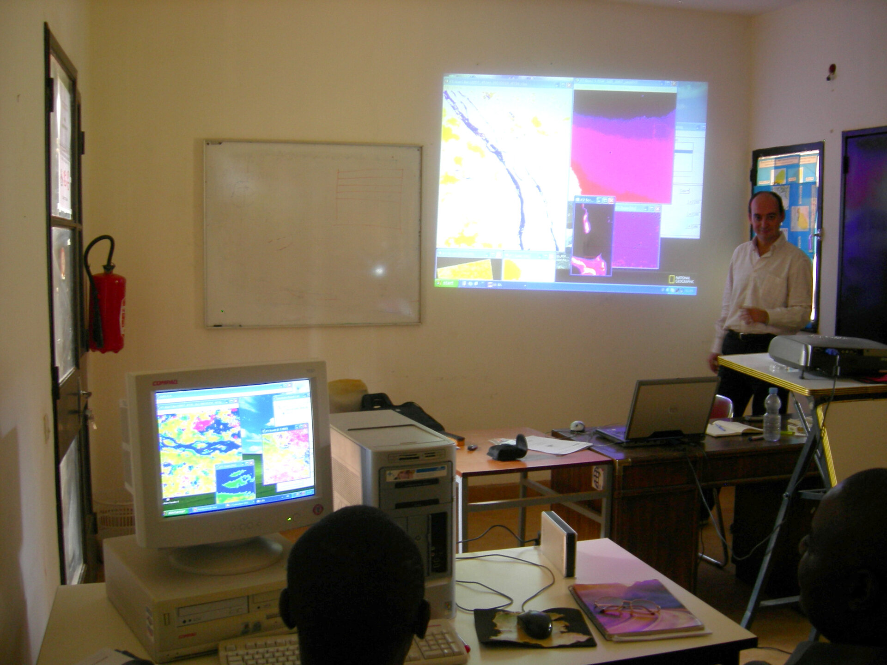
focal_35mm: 36
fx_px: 922
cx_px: 444
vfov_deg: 39.7
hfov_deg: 51.4
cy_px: 332
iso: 64
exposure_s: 1/6.2
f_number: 2.7
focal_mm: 7.5
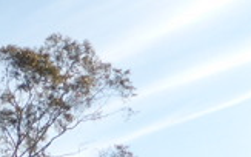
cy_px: 388
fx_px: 855
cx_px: -334
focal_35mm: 125
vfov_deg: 9.3
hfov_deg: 13.0
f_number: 3.3
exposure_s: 1/800
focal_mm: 4.3
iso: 100
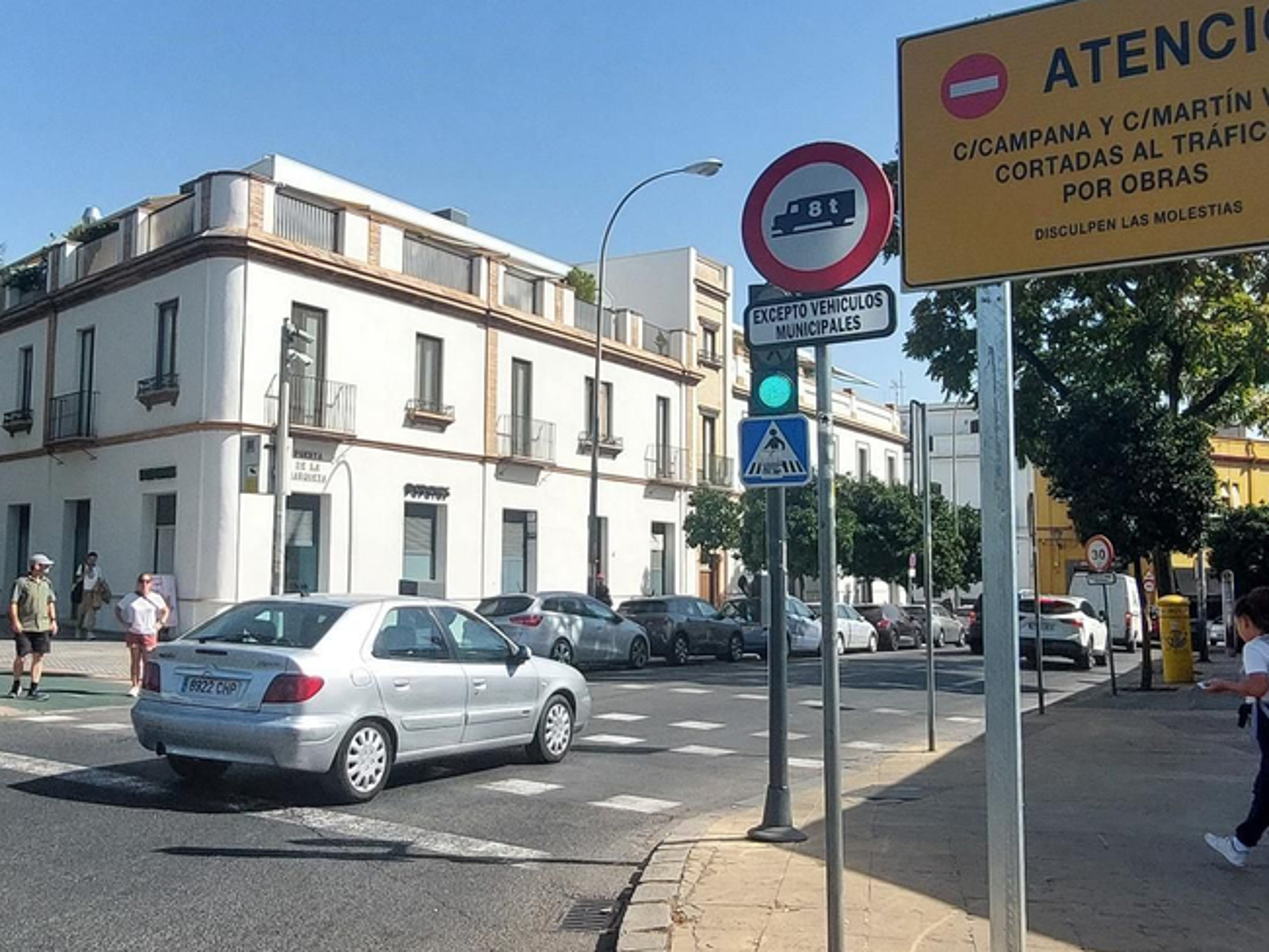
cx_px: 595
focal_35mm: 32
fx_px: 1174
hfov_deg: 56.8
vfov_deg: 44.2
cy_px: 456
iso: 50
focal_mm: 1.74
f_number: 2.2
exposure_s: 1/1829
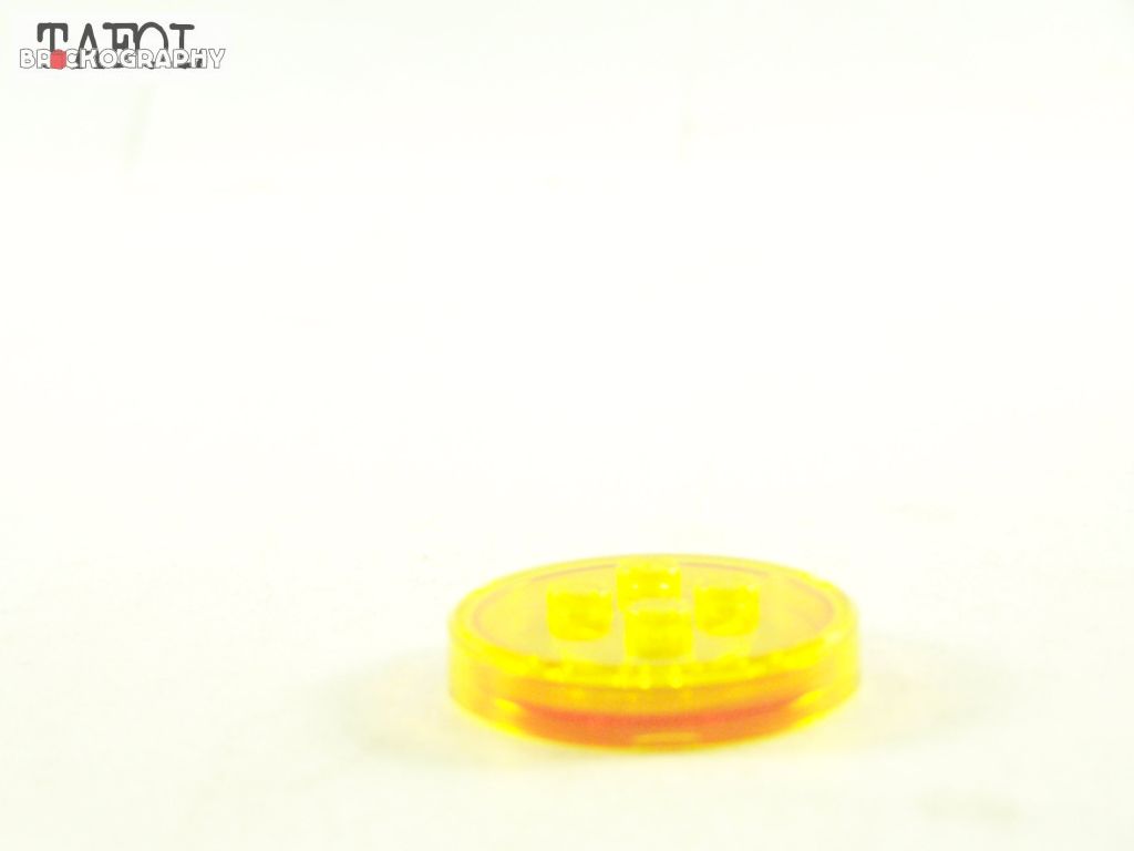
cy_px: 426
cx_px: 567
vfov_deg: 14.1
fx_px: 3440
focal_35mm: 105
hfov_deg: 18.7
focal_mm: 17.5
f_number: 3.2
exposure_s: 1/60
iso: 400
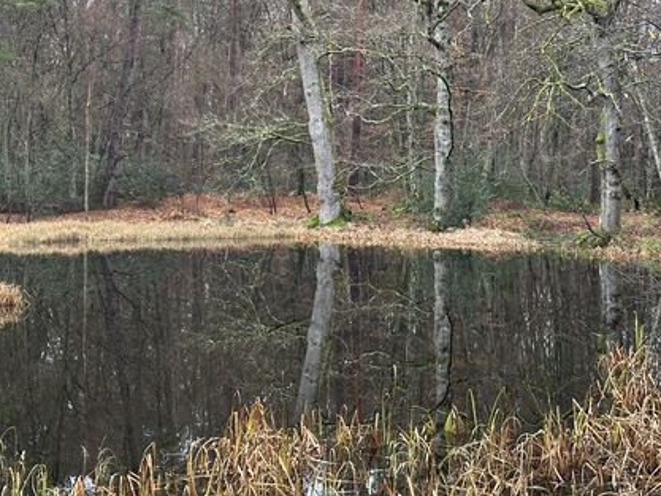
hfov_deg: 28.1
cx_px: 414
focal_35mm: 69
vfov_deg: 21.2
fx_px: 1318
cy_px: 147
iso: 250
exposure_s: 1/51
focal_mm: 6.86
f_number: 1.78
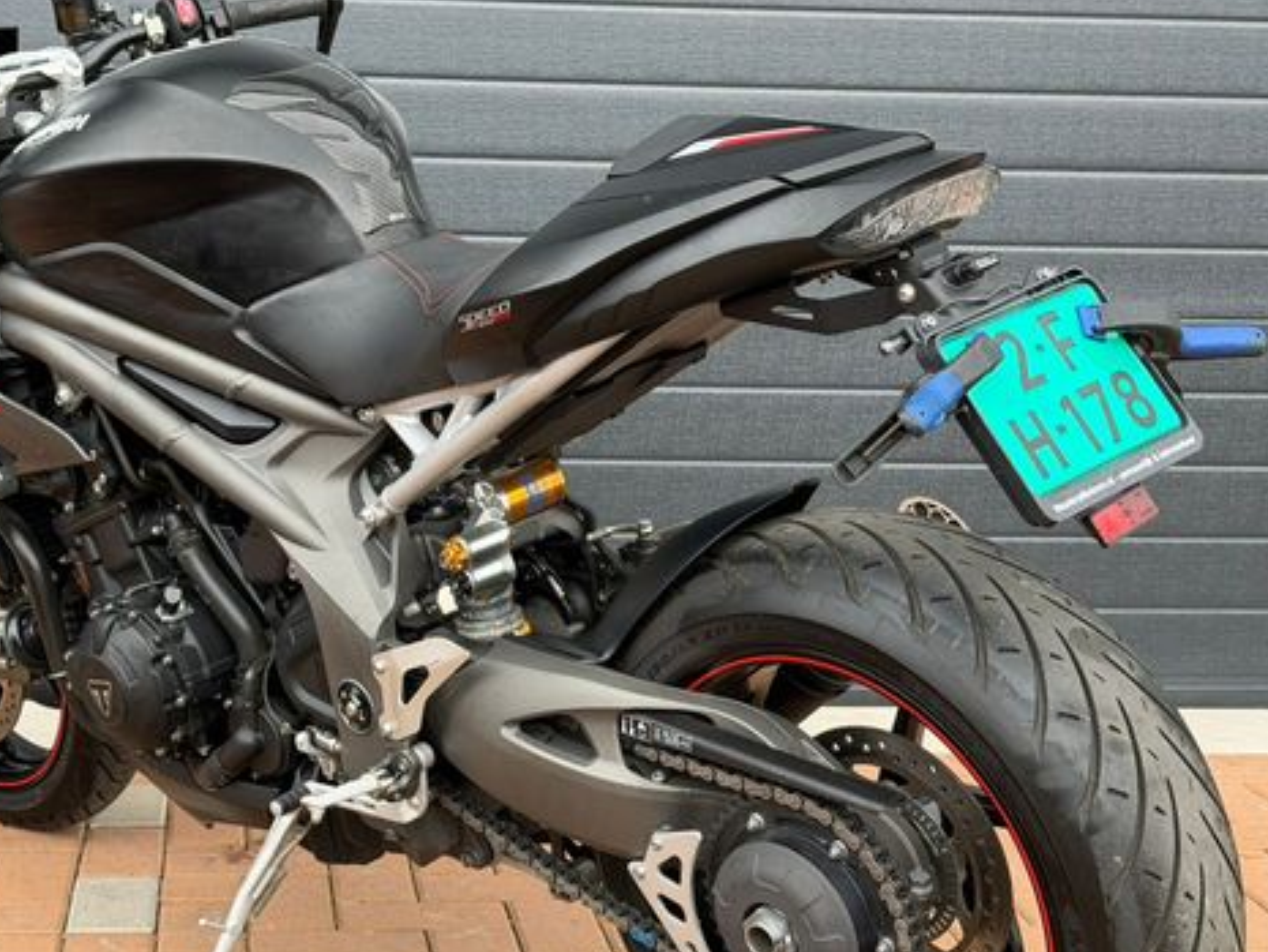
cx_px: 483
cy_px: 592
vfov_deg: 22.2
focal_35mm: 66
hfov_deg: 29.3
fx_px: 2418
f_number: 1.78
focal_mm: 6.76
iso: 64
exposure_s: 1/314
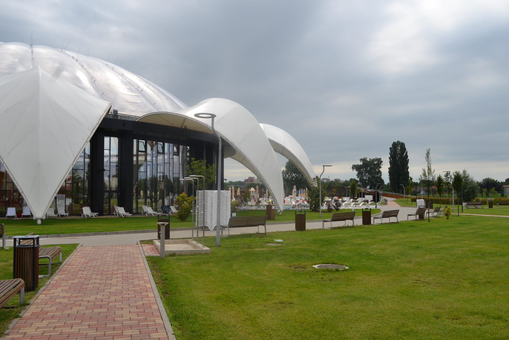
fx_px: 467
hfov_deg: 57.2
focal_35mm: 33
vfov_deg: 40.0
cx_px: 254
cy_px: 170
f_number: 9
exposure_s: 1/320
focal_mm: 22
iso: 100
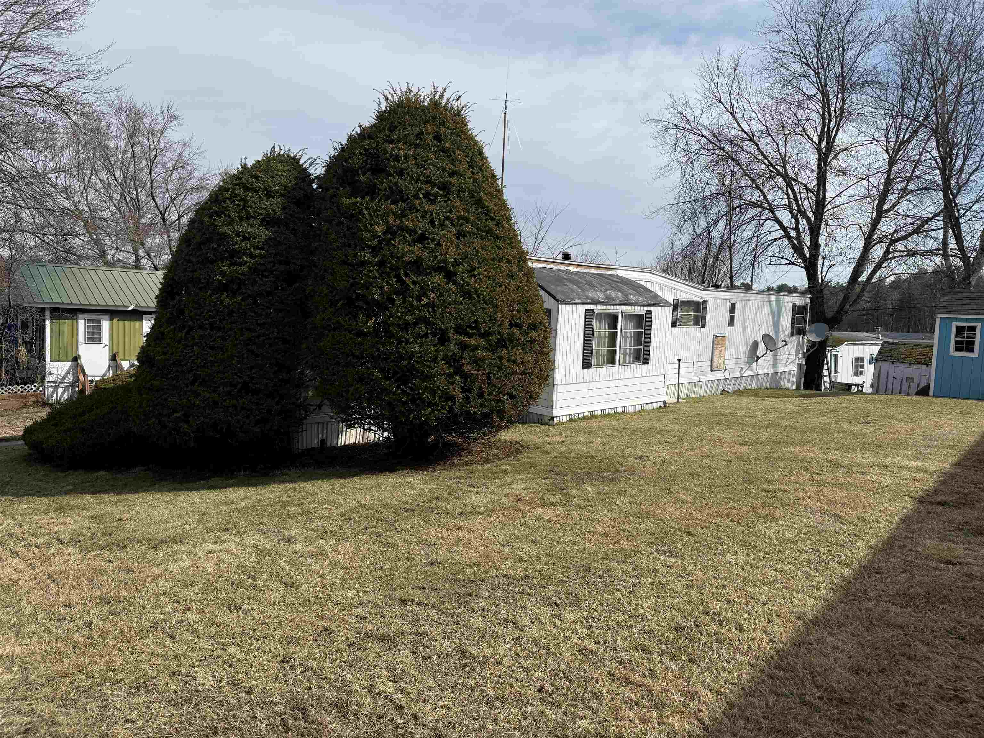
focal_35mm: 24
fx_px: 682
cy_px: 369
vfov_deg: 56.8
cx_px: 492
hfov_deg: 71.6
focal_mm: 6.76
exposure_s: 1/6173
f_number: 1.78
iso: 80
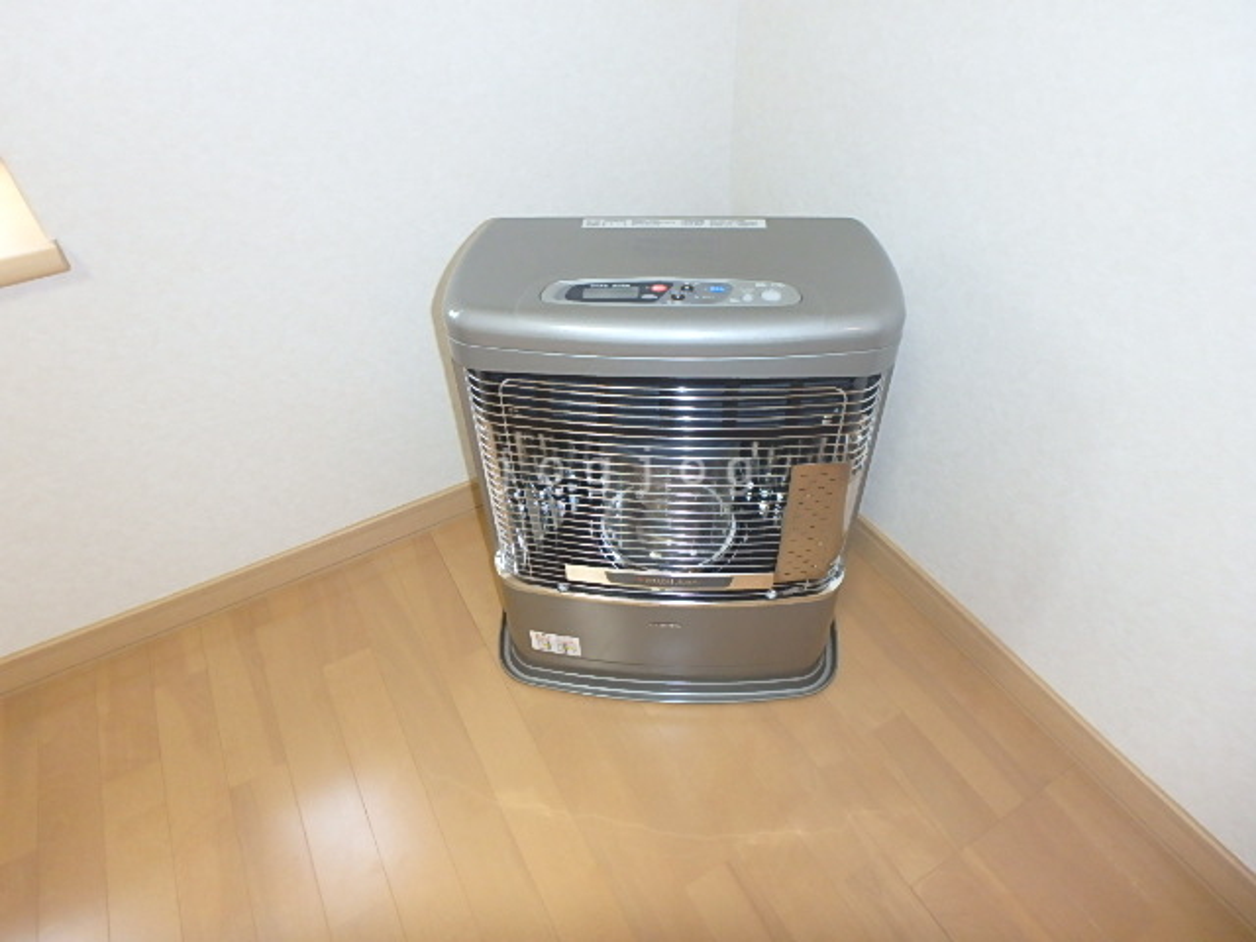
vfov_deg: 63.4
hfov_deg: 79.0
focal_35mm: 21
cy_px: 471
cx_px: 628
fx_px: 762
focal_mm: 3.7
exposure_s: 1/30
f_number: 3.5
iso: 400
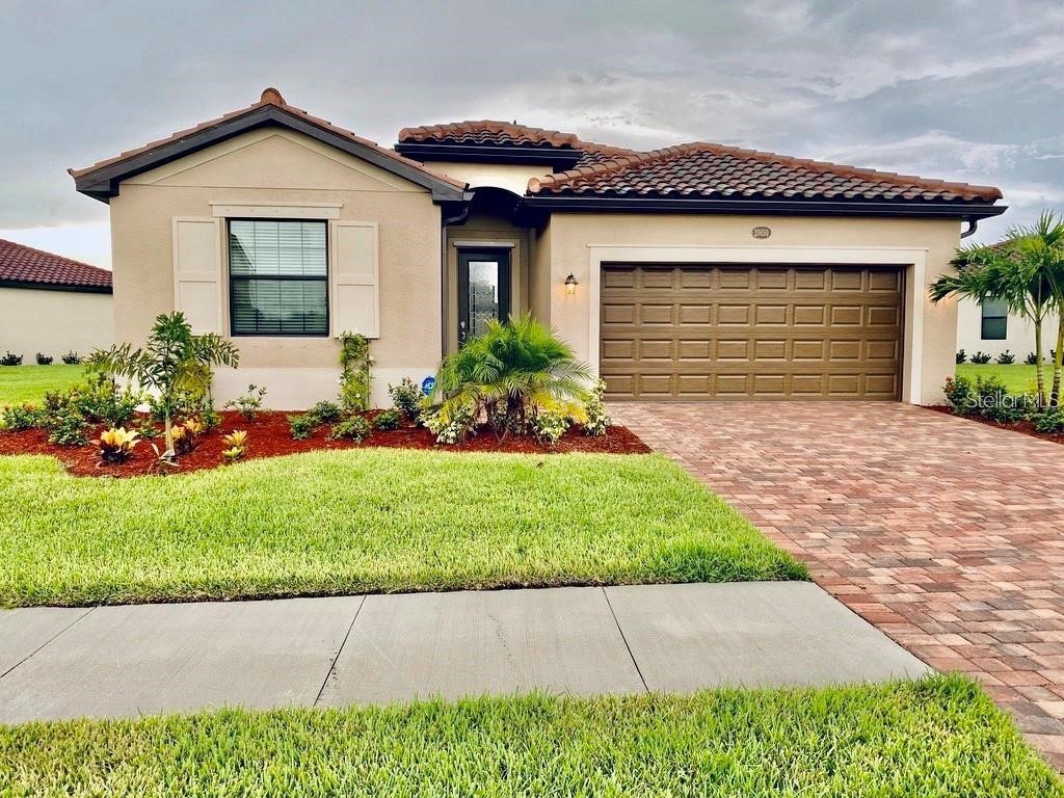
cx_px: 532
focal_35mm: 26
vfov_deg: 53.1
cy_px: 399
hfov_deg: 67.3
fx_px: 799
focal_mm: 4.25
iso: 32
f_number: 1.8
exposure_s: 1/122
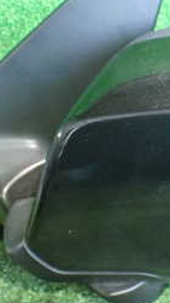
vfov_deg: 27.1
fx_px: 626
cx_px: 141
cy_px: 105
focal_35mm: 78
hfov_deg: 15.4
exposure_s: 1/30
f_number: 2.3
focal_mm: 5.4
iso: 1250
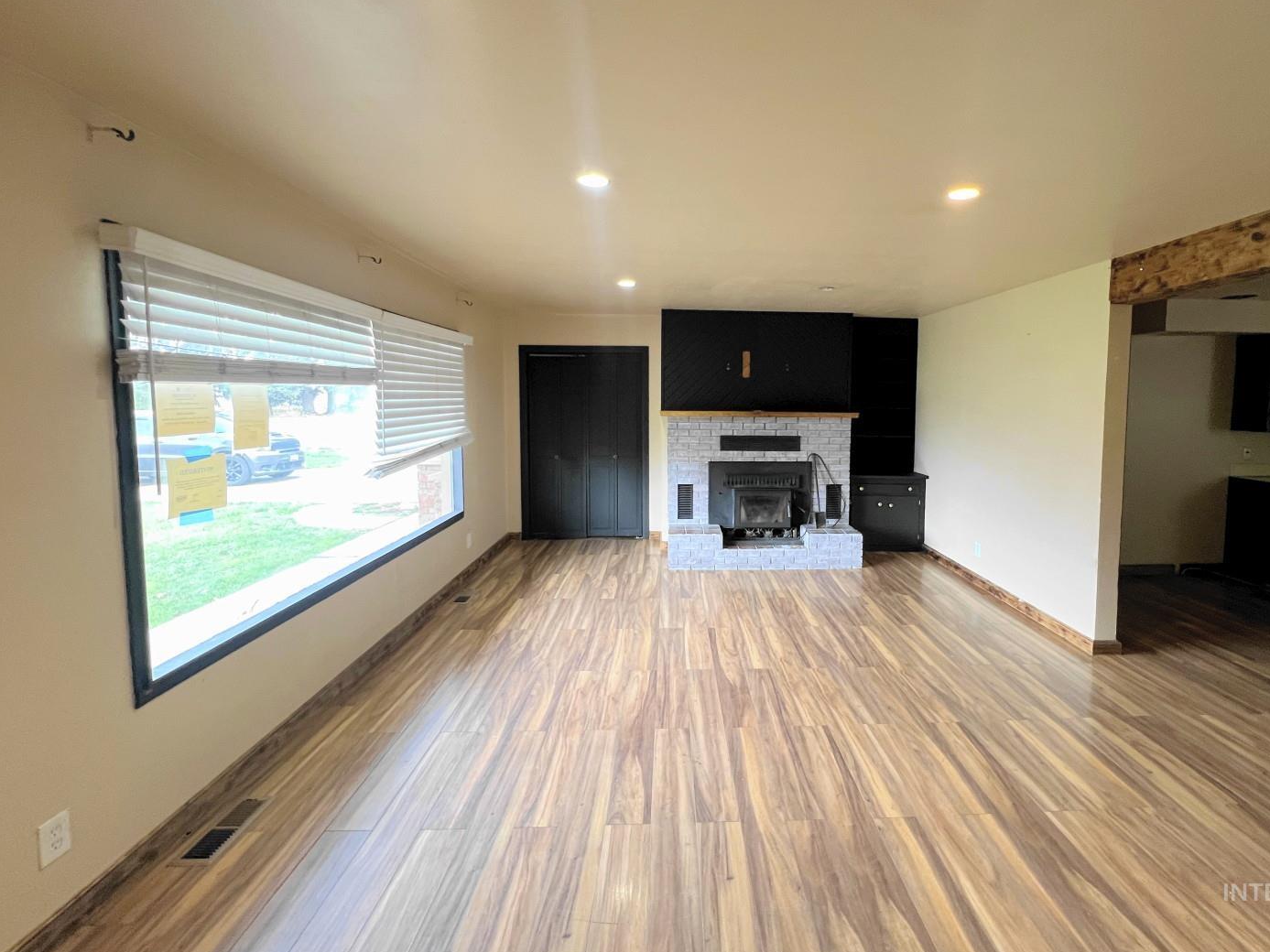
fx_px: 550
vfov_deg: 81.6
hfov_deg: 97.8
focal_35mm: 15
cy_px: 438
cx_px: 702
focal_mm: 1.57
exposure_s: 1/60
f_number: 1.8
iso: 250
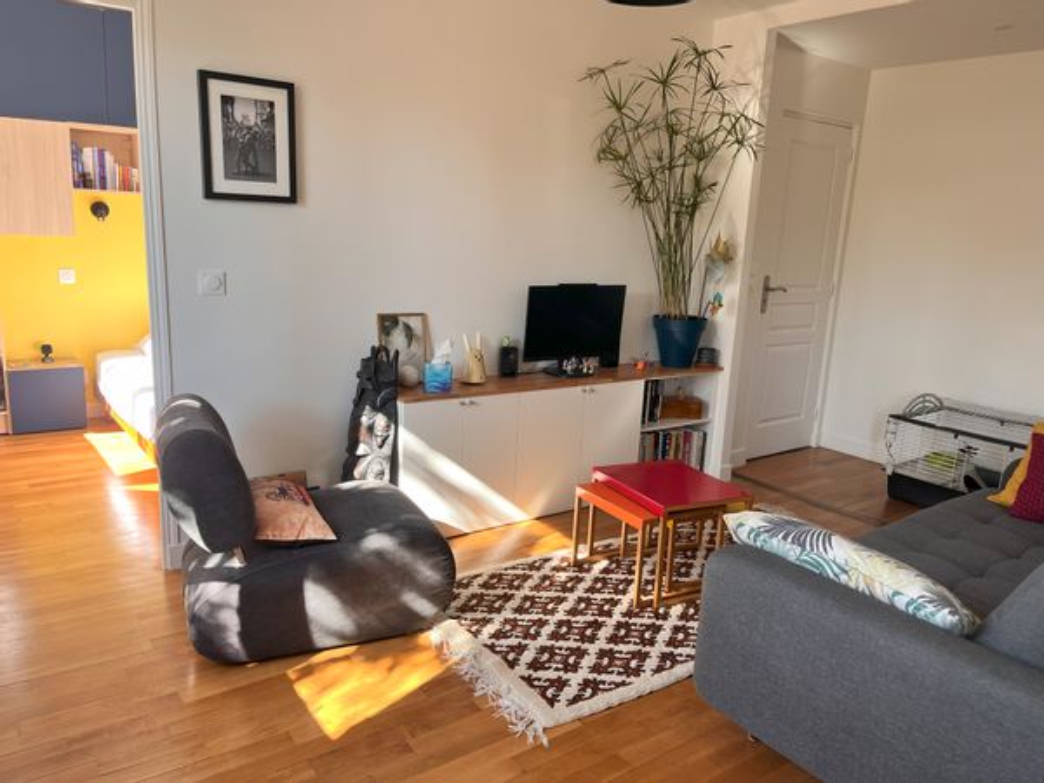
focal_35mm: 26
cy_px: 392
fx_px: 784
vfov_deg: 53.1
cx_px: 522
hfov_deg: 67.3
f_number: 1.6
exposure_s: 1/122
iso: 64
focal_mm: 5.1
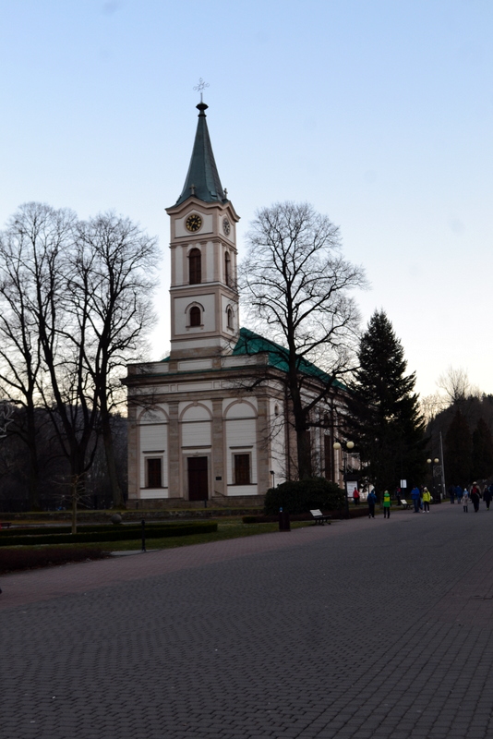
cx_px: 246
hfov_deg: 30.9
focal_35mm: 44
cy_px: 370
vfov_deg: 44.9
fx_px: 893
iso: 400
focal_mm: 29
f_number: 8
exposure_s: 1/60
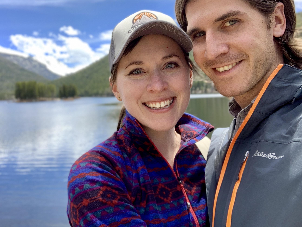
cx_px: 131
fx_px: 332
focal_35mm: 38
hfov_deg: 48.8
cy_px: 96
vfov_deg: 37.6
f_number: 2.2
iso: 16
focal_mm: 2.87
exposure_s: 1/297
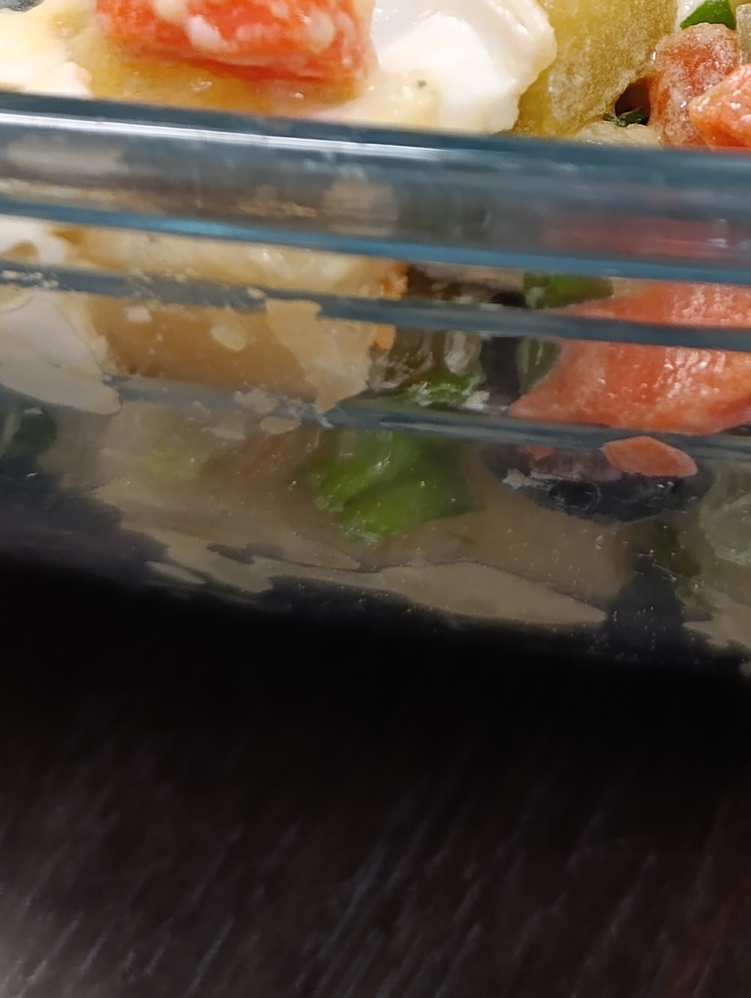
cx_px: 863
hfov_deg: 19.7
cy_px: -112
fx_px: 2049
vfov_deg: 25.3
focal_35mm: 71
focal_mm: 6.14
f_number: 1.6
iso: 1000
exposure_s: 1/100
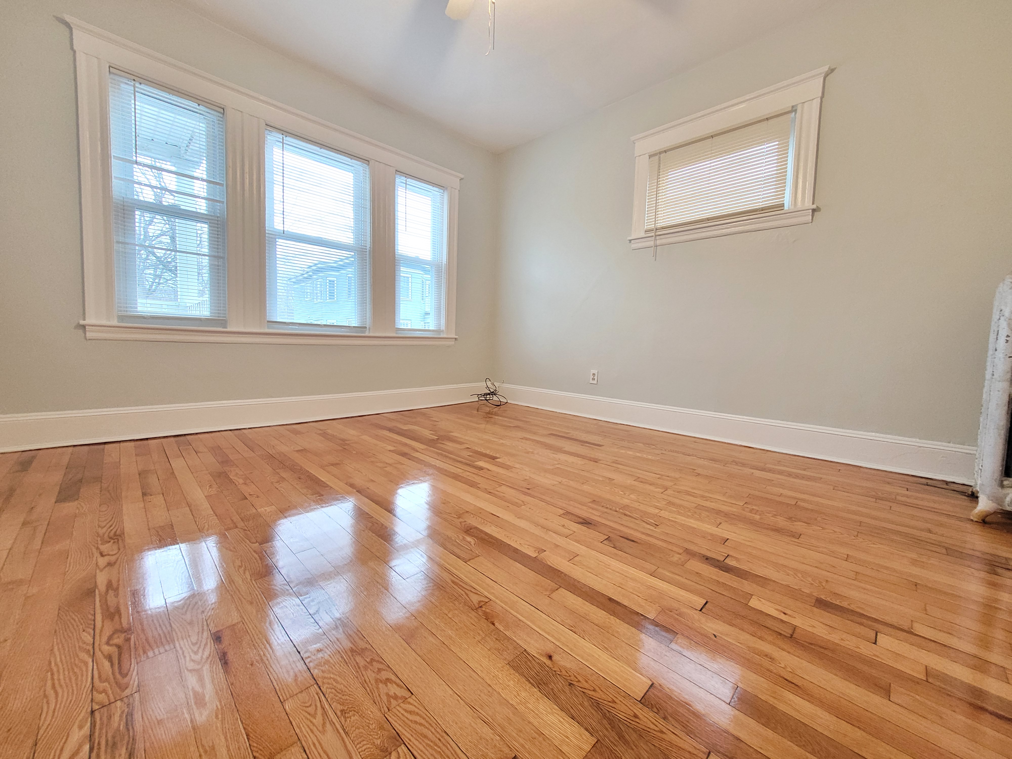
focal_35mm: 13
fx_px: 380
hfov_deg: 106.2
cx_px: 506
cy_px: 380
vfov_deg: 89.9
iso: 400
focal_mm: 1.74
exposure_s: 1/60
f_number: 2.2
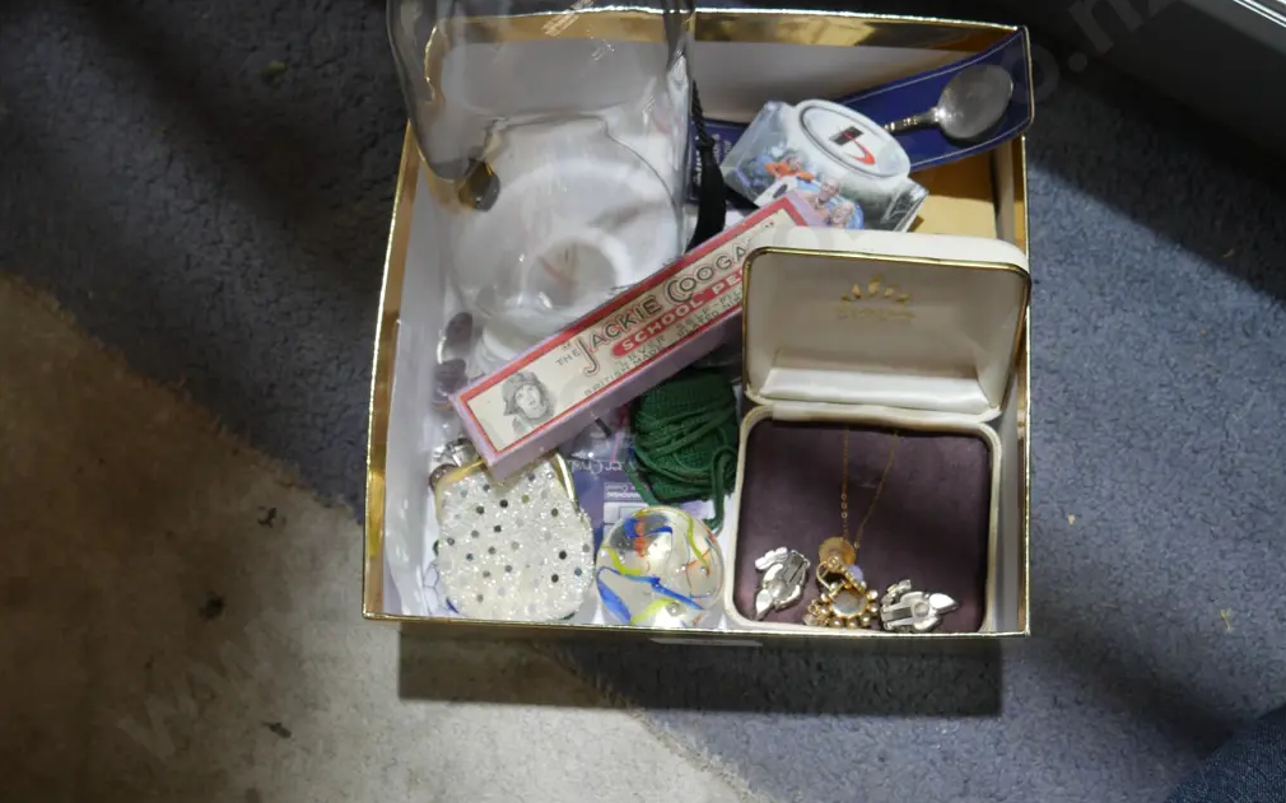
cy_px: 356
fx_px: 1507
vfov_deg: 29.8
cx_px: 651
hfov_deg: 46.2
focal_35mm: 43
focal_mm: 20
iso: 500
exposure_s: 1/60
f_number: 4.5
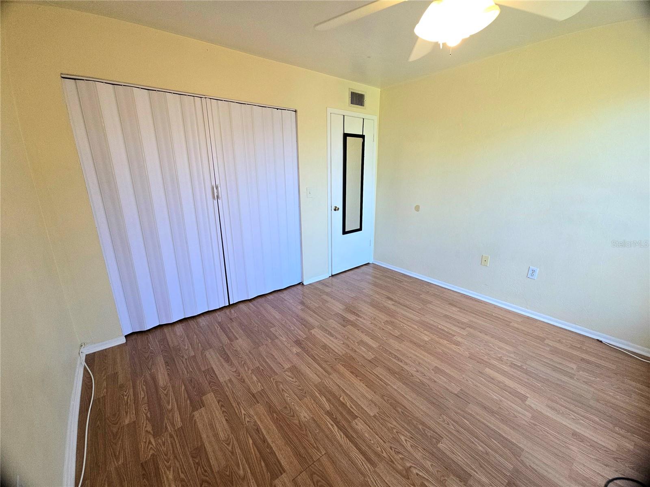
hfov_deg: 106.2
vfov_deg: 89.9
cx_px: 325
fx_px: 244
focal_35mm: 13
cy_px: 244
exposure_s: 1/60.2
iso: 64
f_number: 2.2
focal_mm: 2.2
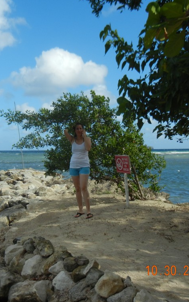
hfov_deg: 29.7
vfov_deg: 46.2
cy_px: 149
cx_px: 66
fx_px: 354
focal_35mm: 43
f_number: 7
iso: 160
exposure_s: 1/420
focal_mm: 5.4
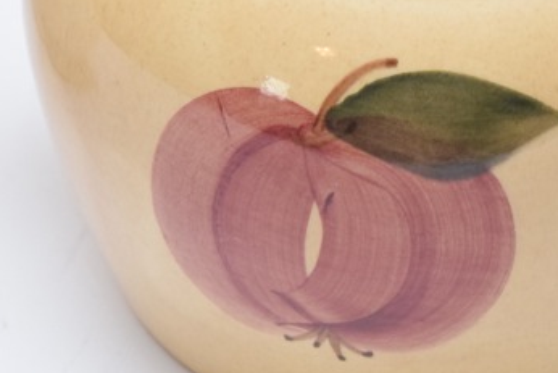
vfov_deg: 5.8
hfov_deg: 8.6
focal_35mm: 238
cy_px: -6
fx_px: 3697
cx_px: 352
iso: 2000
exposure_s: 1/60
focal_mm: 55
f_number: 5.6
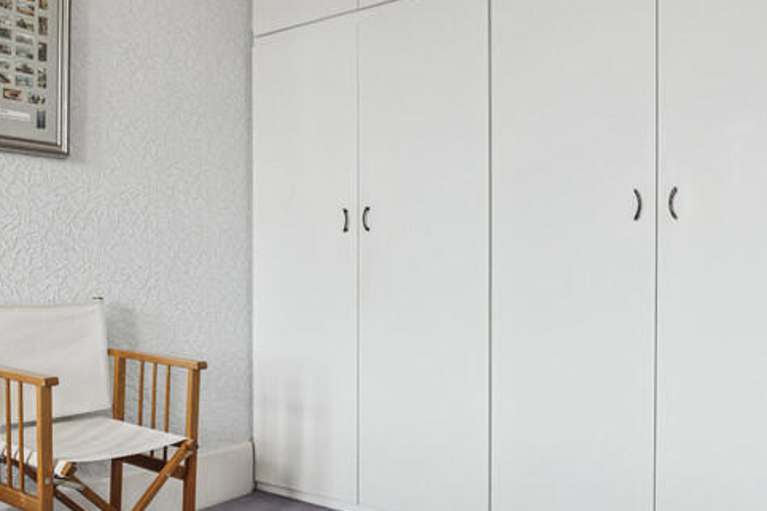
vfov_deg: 38.9
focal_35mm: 34
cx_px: 285
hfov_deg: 55.1
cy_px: 257
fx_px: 724
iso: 3200
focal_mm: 16
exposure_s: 1/100
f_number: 8
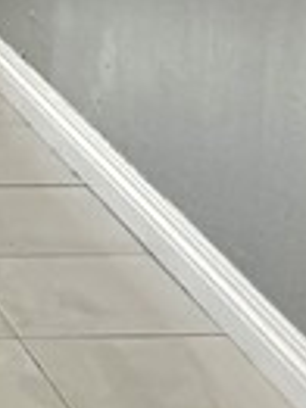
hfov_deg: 7.2
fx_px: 2219
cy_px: -305
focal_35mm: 188
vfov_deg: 10.0
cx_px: -515
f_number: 1.78
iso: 100
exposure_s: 1/333
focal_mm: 6.76
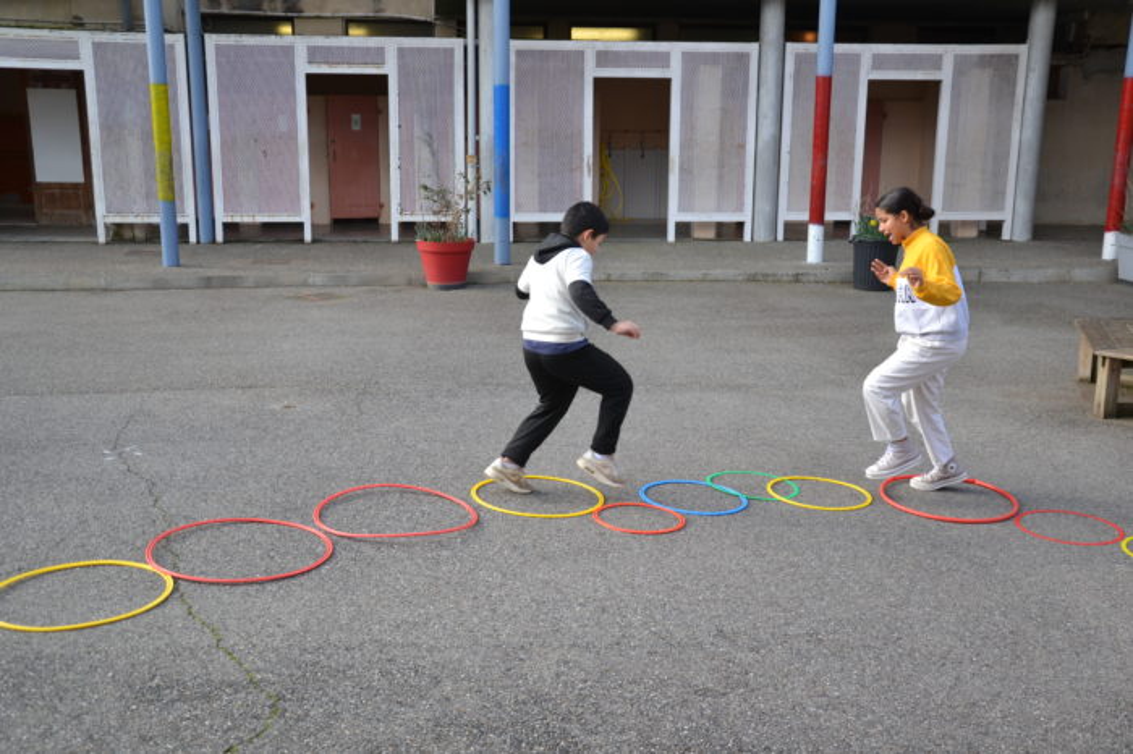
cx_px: 566
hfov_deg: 51.3
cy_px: 377
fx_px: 1180
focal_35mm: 38
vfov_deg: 35.5
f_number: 4
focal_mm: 25
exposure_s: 1/500
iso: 400
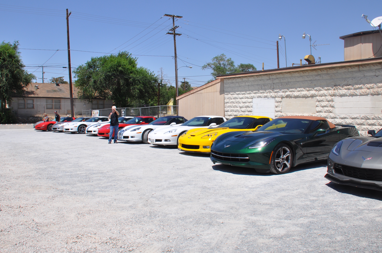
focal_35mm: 31
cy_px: 128
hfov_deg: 60.3
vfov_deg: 42.2
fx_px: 329
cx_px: 193
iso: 200
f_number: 10
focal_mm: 18
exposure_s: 1/400
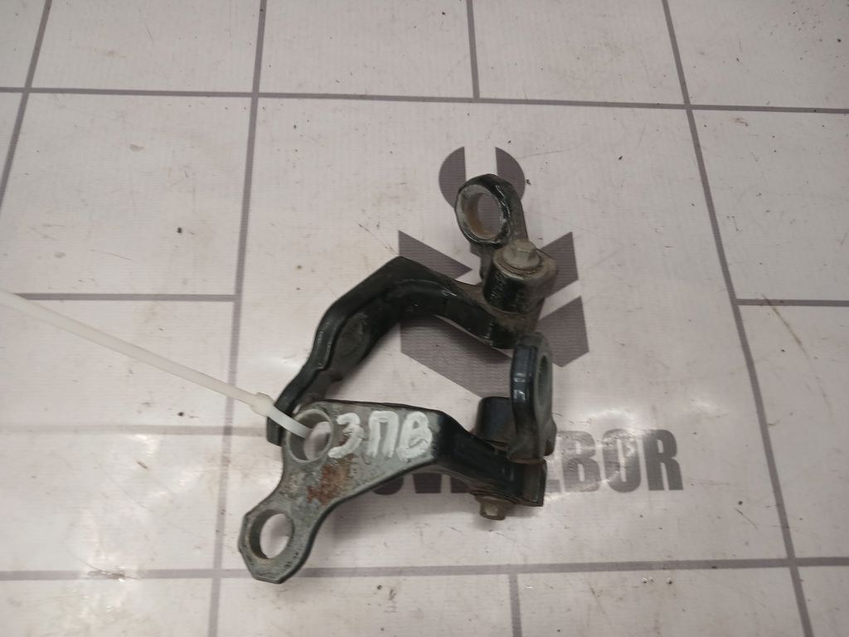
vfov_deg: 51.4
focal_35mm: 27
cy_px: 318
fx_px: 662
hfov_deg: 65.3
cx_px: 424
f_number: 1.8
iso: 80
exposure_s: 1/50
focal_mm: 4
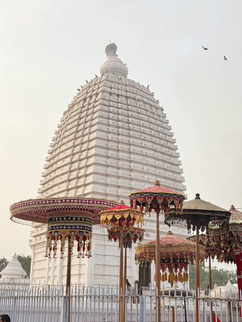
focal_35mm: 52
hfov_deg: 28.0
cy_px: 161
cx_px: 121
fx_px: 485
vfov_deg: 36.8
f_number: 1.6
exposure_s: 1/2012
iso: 40
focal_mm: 5.96
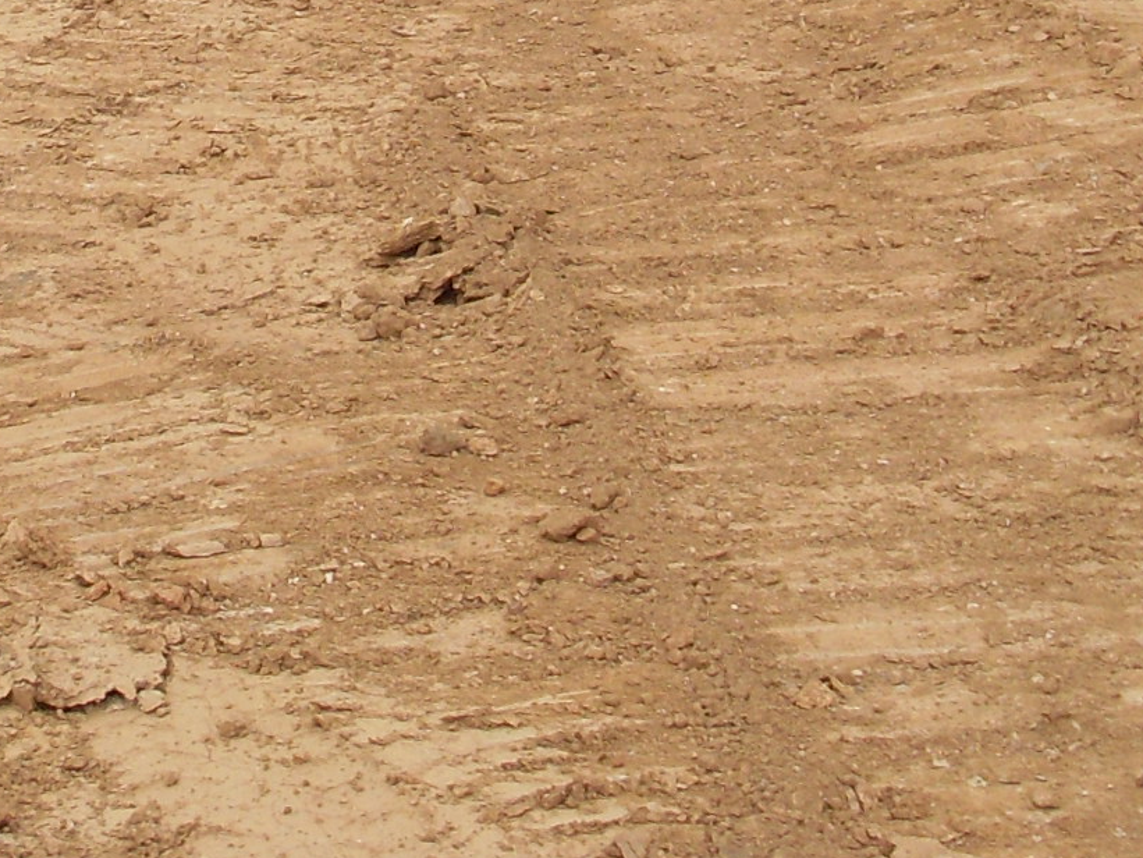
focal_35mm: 120
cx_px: 249
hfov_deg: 16.3
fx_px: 3963
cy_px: -377
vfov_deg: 11.9
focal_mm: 6.3
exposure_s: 1/250
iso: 80
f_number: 7.7
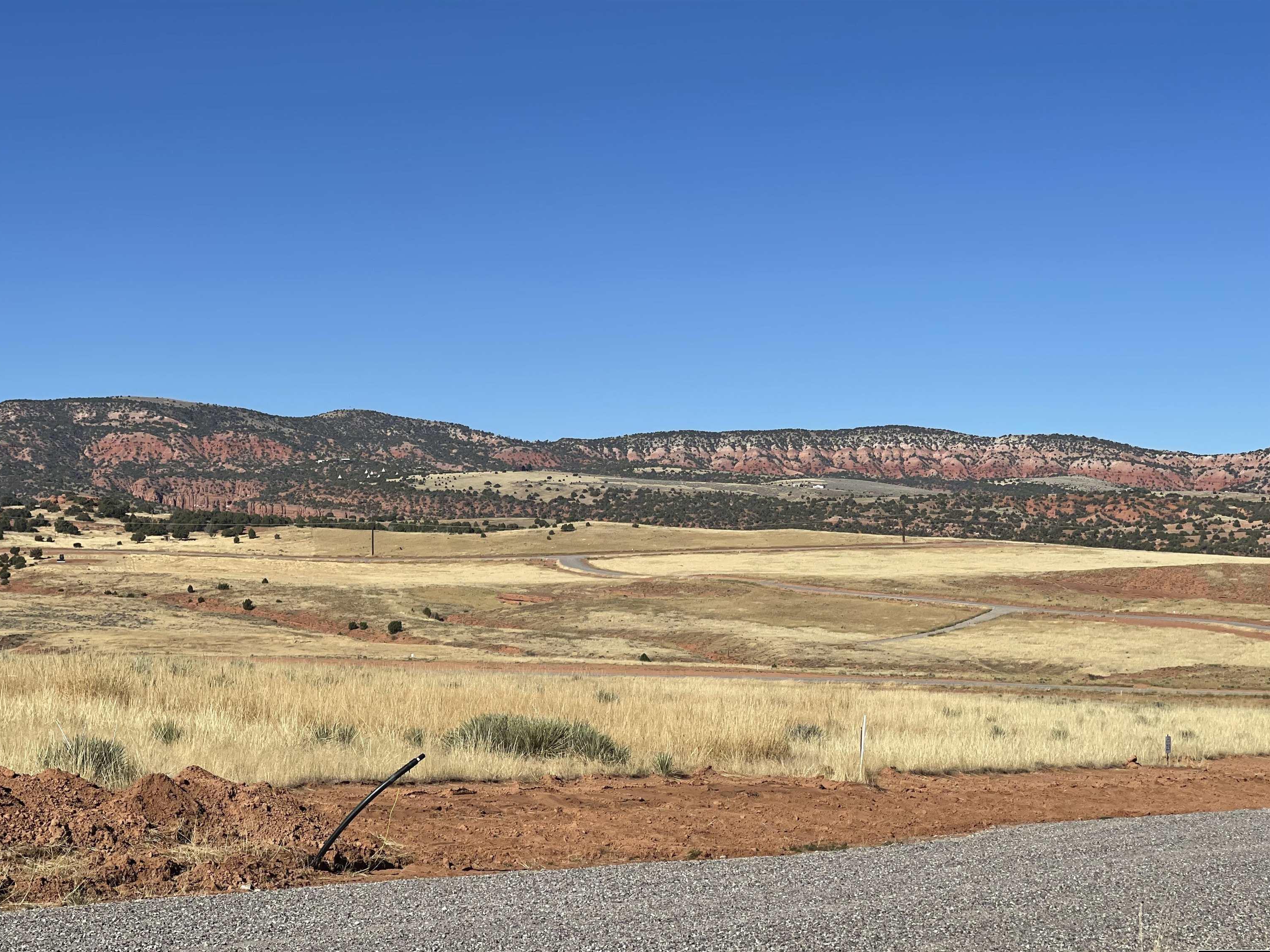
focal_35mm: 65
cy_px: 483
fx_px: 2385
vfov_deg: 22.6
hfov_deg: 29.8
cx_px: 626
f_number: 2.2
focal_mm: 7.5
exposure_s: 1/2320
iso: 20
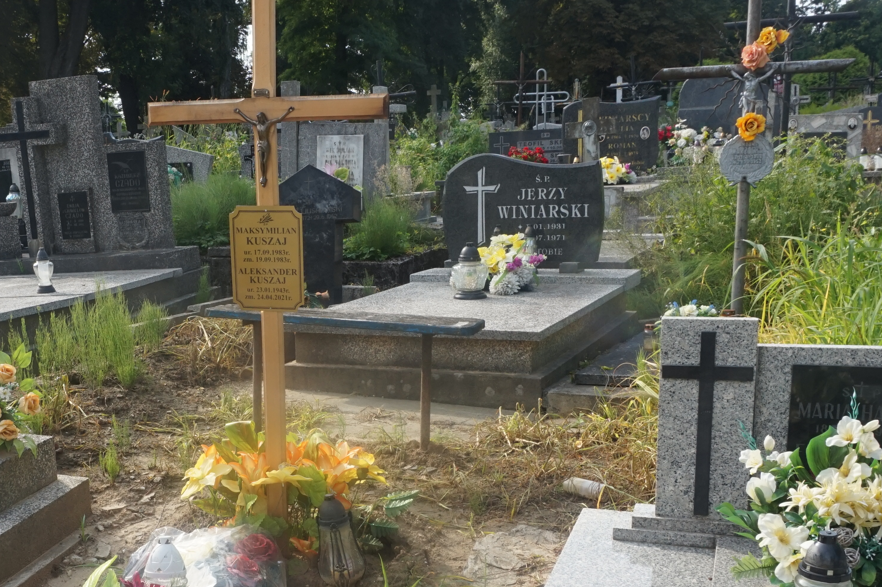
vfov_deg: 30.1
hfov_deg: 43.5
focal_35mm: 44
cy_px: 427
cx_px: 254
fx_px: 1077
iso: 400
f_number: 11
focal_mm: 16
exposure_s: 1/200
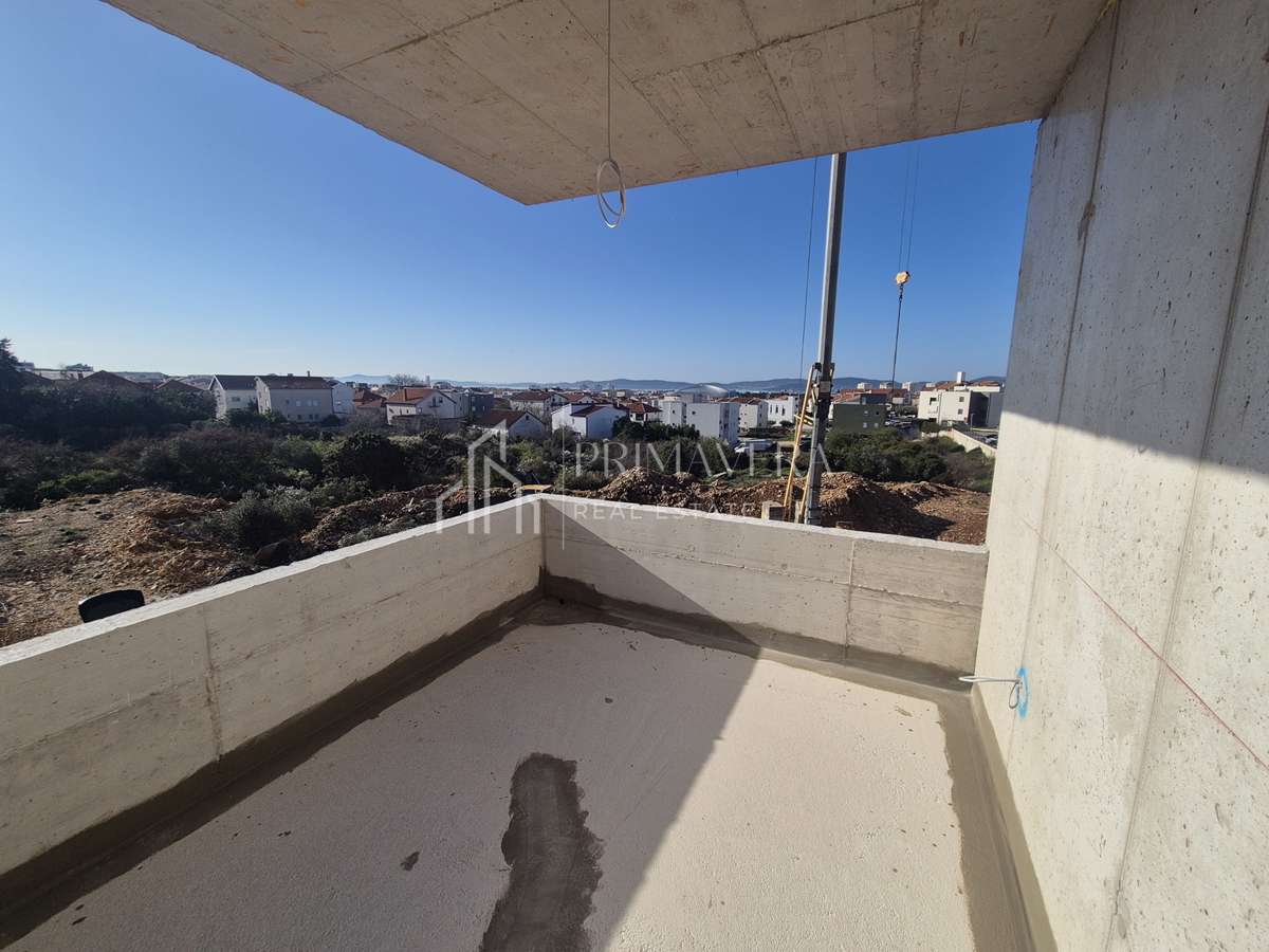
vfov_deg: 89.9
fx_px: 477
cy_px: 476
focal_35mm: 13
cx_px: 634
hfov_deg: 106.2
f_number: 2.2
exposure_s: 1/3728
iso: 50
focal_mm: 2.2
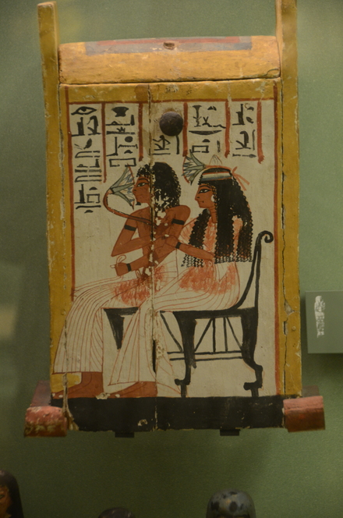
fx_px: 2045
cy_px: 259
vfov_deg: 14.4
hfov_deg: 9.6
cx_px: 172
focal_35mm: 142
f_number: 5.3
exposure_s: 1/15
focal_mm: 95
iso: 1000
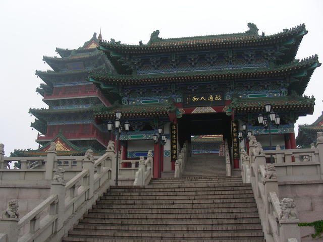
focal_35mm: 38
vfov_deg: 37.7
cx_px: 162
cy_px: 121
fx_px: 355
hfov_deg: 49.0
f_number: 4
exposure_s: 1/190
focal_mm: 6.3
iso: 50
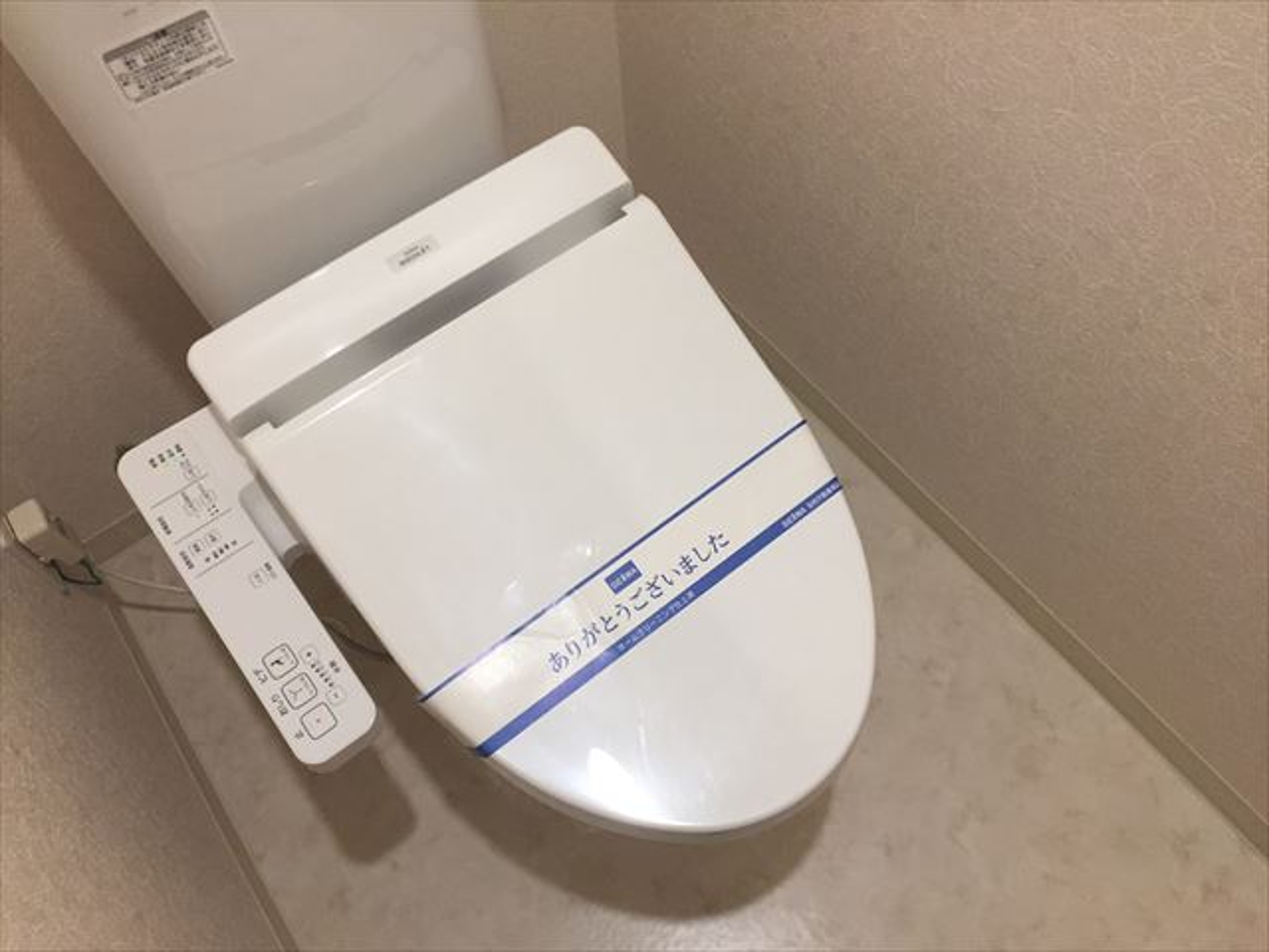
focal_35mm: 29
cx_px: 634
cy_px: 476
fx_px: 1063
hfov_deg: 61.7
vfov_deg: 48.2
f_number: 2.2
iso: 80
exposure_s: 1/33
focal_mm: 4.15
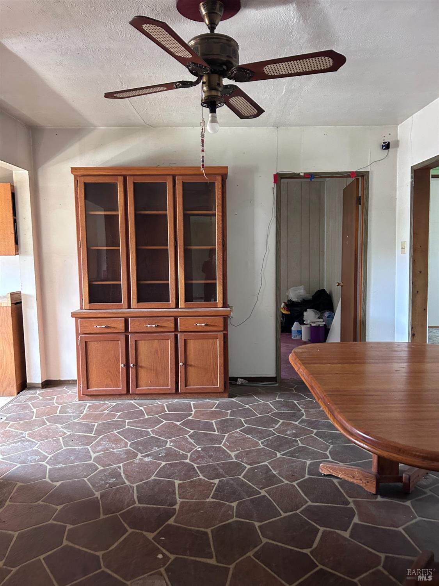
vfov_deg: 67.3
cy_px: 293
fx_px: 440
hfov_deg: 53.1
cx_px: 220
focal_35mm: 26
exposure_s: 1/60
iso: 400
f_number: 1.5
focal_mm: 5.7
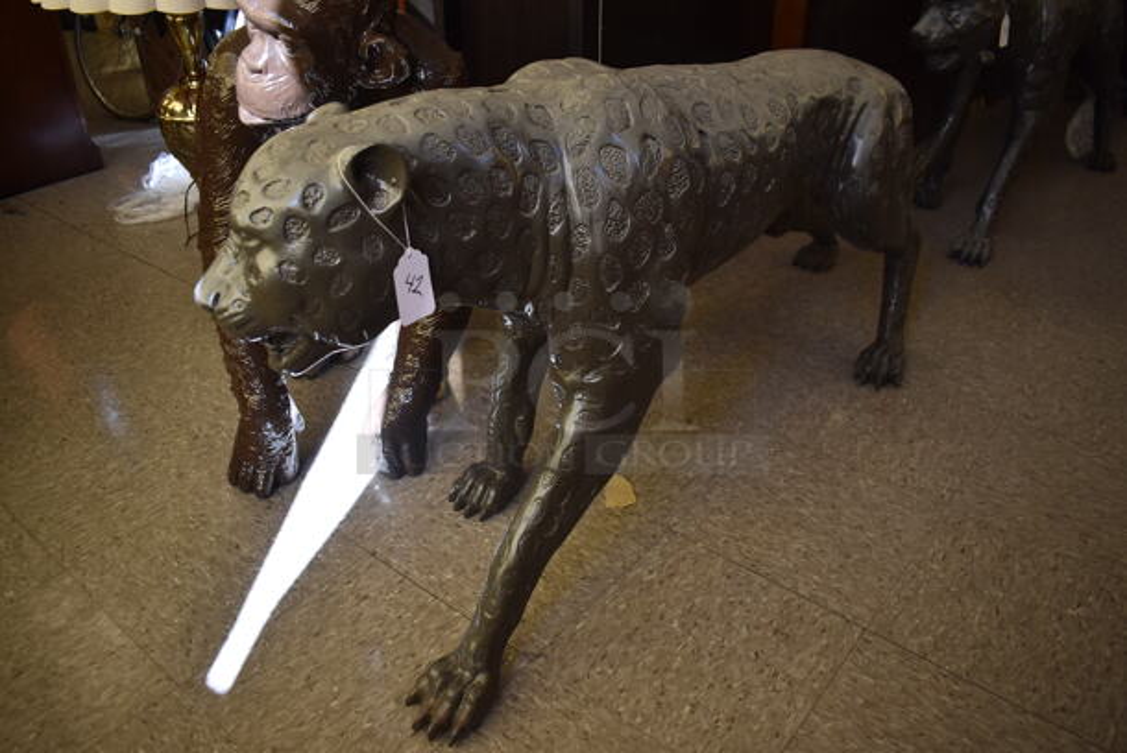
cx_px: 564
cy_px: 376
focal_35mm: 27
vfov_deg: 48.0
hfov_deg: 67.3
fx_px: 846
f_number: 3.5
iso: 500
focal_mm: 18
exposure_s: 1/250
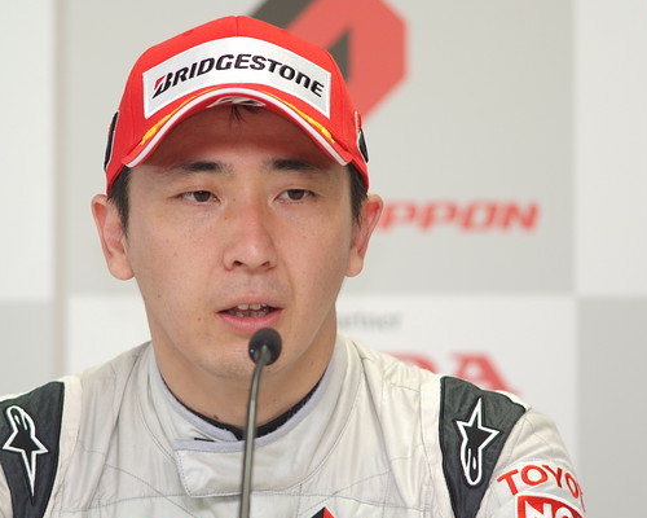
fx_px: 6989
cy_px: 289
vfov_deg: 4.2
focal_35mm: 365
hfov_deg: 5.3
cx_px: 256
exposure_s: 1/125
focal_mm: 180
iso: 400
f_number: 2.8
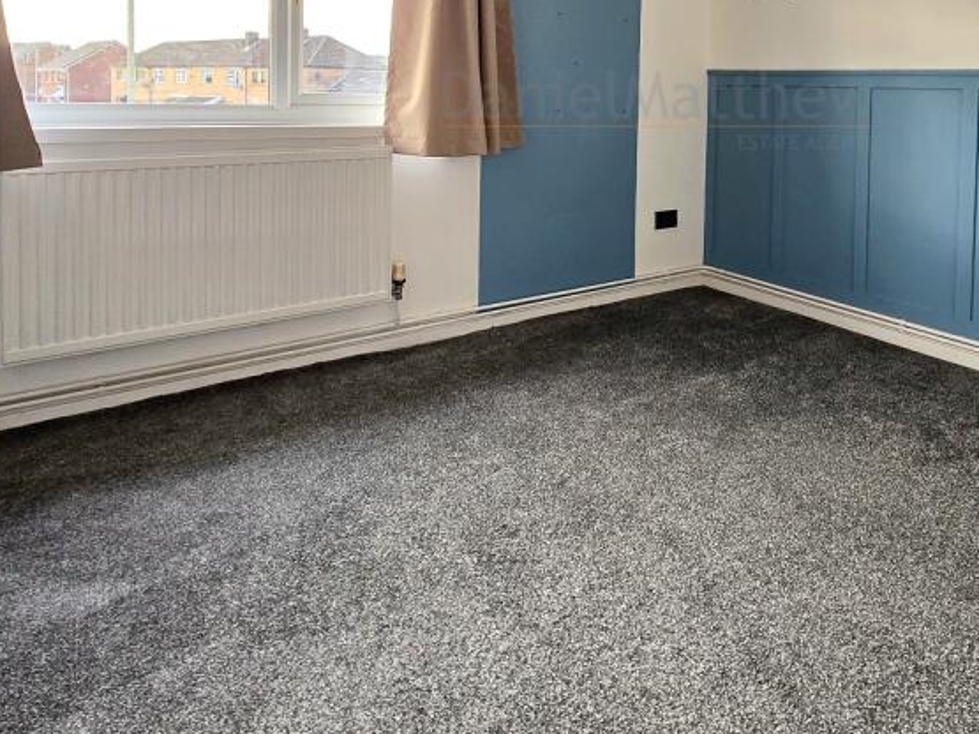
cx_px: 656
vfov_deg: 51.8
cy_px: 109
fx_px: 679
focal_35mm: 24
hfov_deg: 69.5
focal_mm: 2.2
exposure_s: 1/50
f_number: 2.2
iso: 80
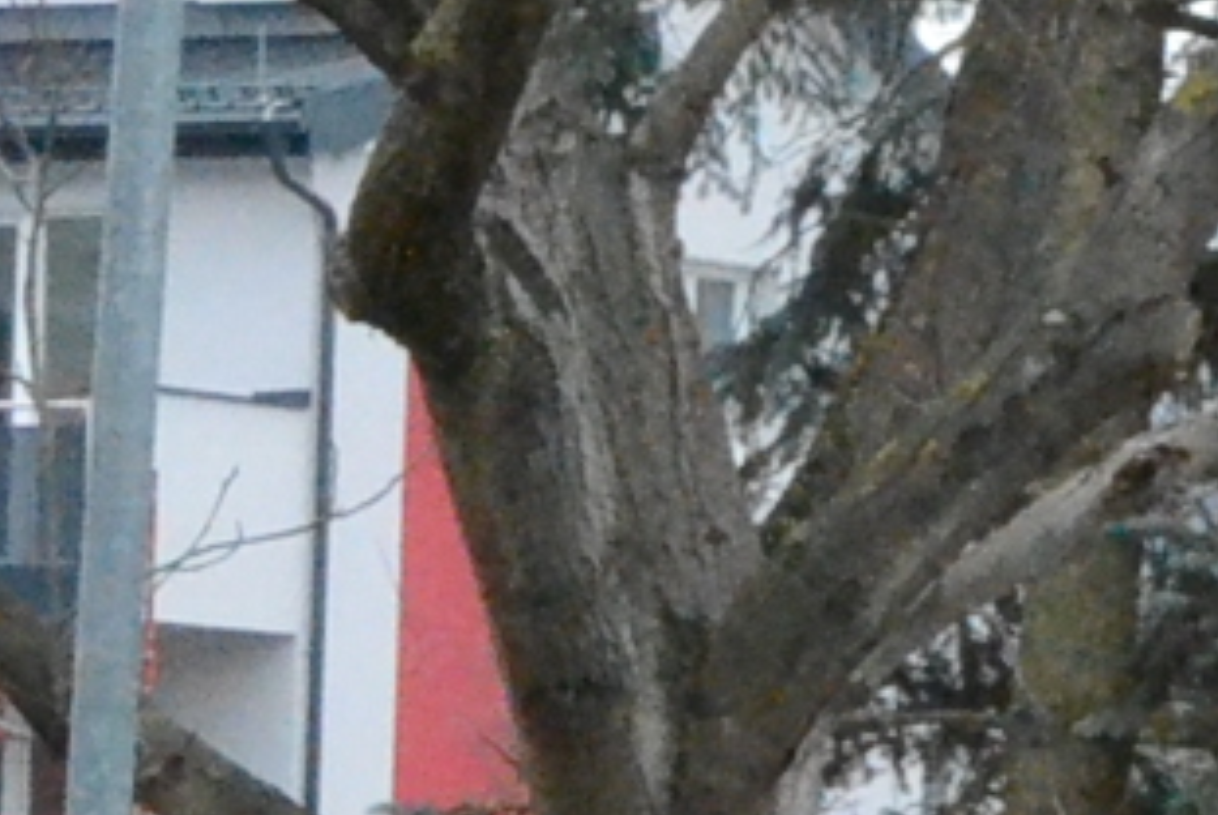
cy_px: 1395
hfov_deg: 4.3
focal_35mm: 474
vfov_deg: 2.9
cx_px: -1281
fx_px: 16052
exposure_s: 1/1250
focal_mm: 40
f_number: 18
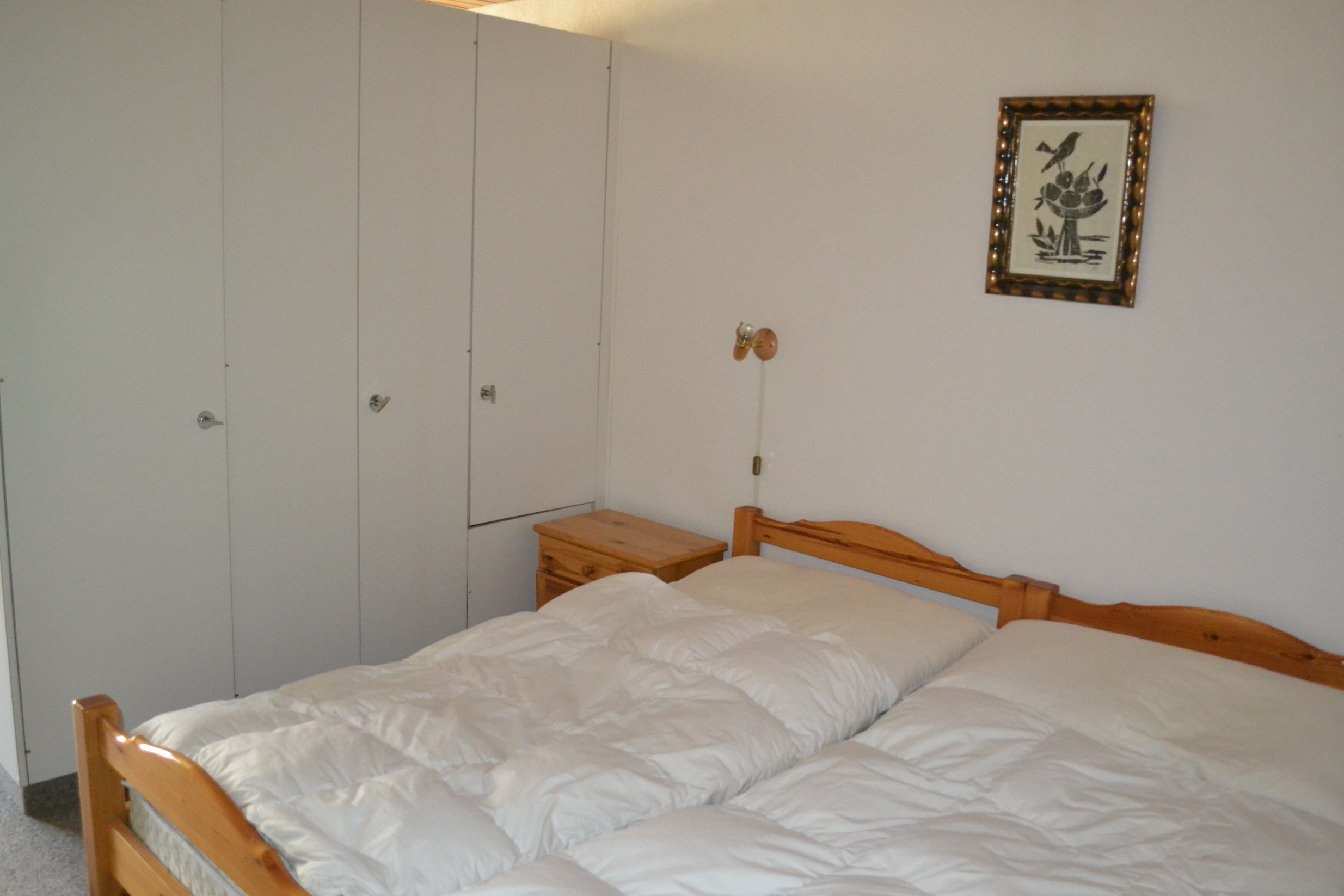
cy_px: 448
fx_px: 1045
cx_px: 673
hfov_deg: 65.5
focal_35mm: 28
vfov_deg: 46.4
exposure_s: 1/60
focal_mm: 18
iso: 3200
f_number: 3.5
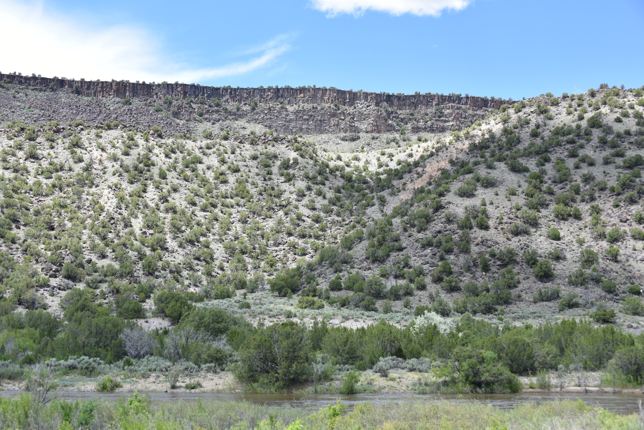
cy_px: 215
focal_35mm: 52
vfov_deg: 26.0
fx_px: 930
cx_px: 322
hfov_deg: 38.2
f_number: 7.1
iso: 100
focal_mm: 52
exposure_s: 1/200
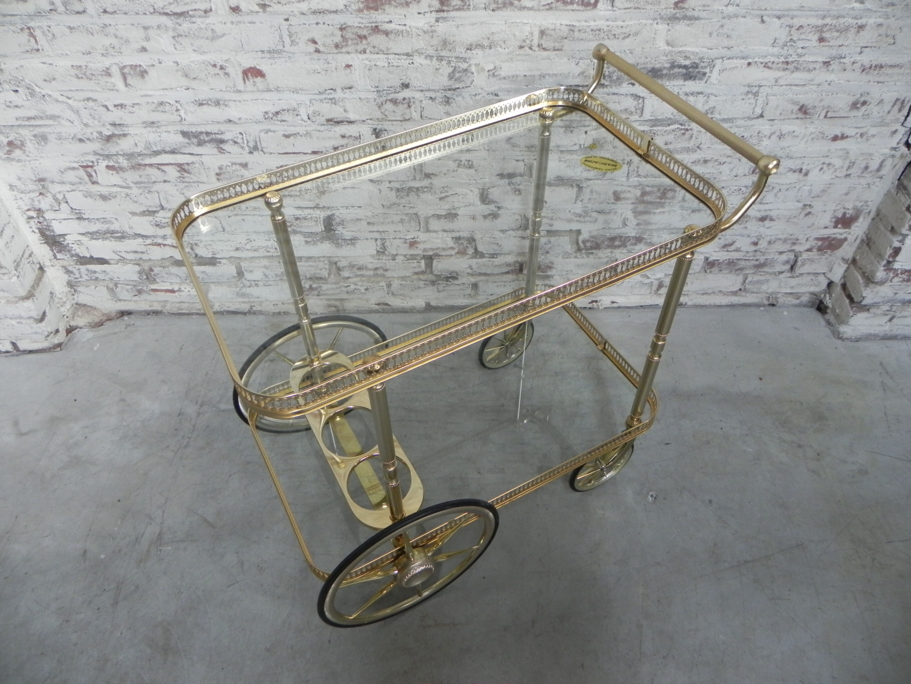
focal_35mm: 26
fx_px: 684
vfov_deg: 53.1
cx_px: 456
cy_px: 342
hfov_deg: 67.3
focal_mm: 4.6
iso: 335
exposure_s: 1/30
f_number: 2.8
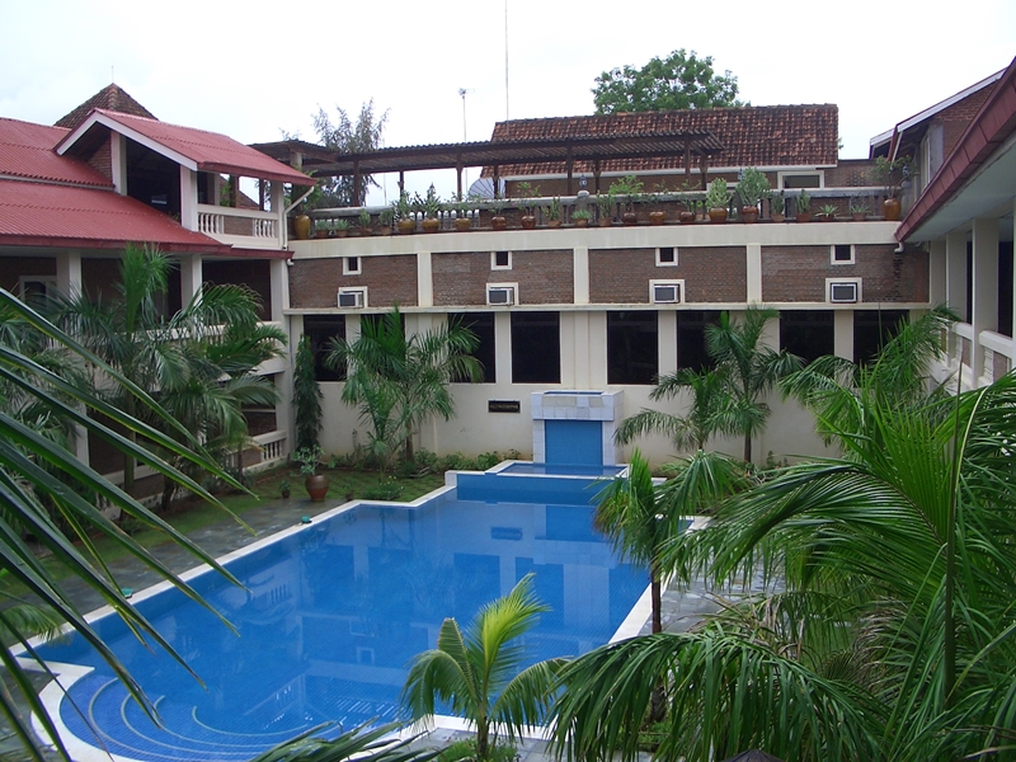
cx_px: 508
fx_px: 1027
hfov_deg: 52.6
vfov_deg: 40.7
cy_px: 381
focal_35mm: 35
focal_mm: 5.8
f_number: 4.3
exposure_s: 1/320
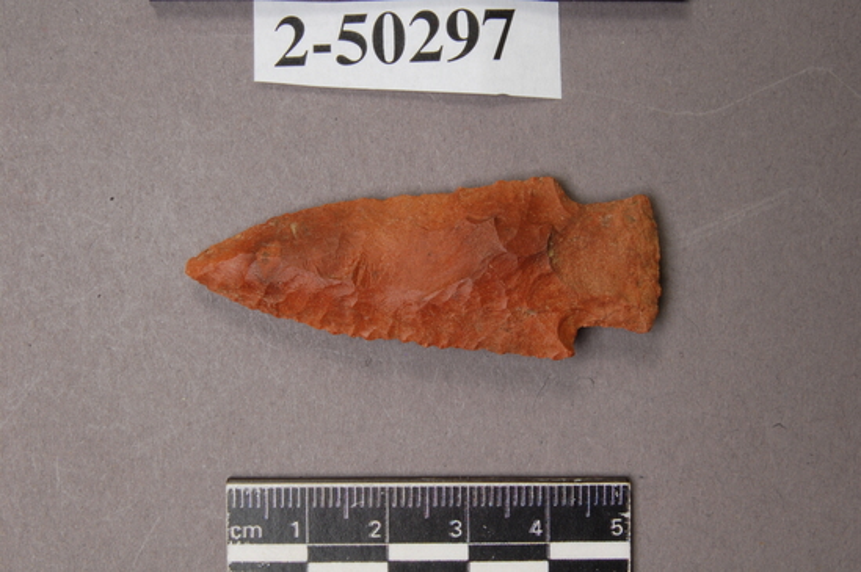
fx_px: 1254
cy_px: 286
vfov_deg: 25.7
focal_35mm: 52
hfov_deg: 37.9
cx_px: 430
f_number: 29
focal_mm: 35
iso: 200
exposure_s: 1/1.6
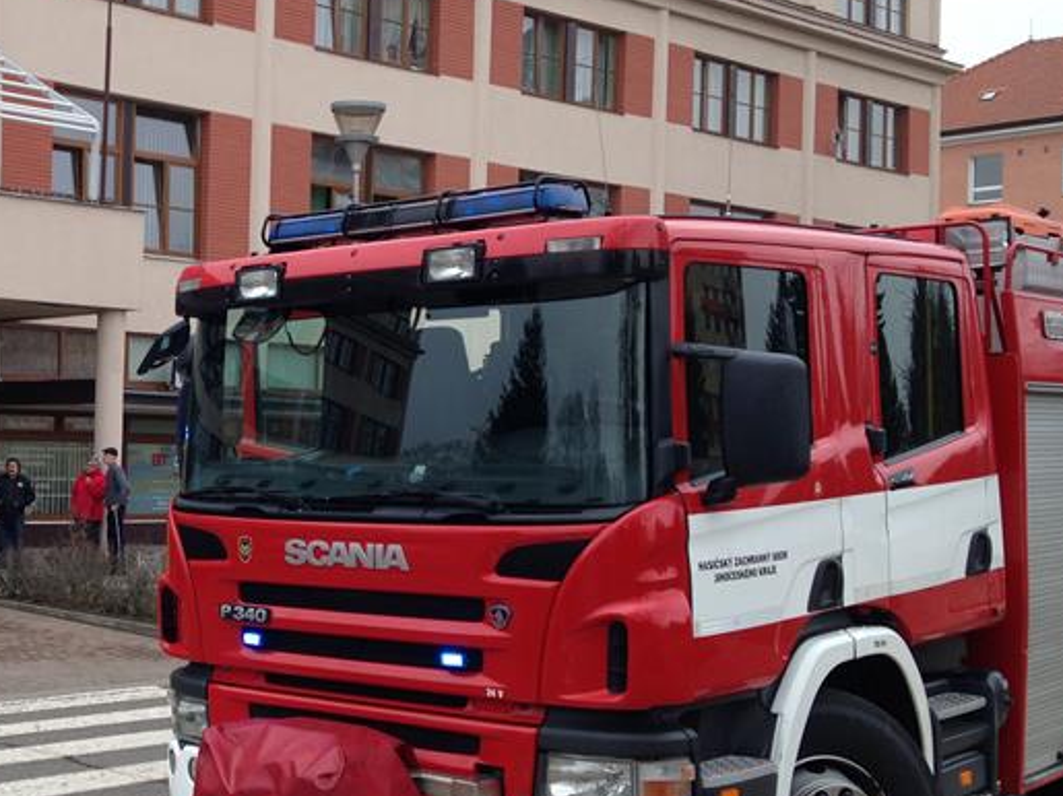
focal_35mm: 57
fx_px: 1750
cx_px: 195
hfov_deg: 32.7
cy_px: 393
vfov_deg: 25.6
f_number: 2.4
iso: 50
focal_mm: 4.12
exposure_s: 1/326
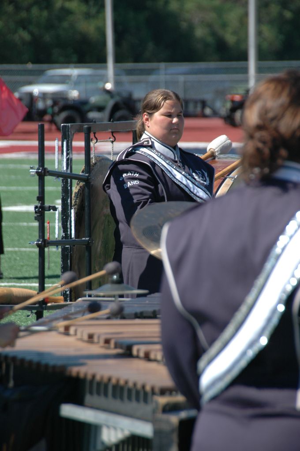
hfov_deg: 4.6
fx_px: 3760
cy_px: 226
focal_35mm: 300
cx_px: 150
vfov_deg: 6.9
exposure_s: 1/640
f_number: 6.3
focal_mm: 200
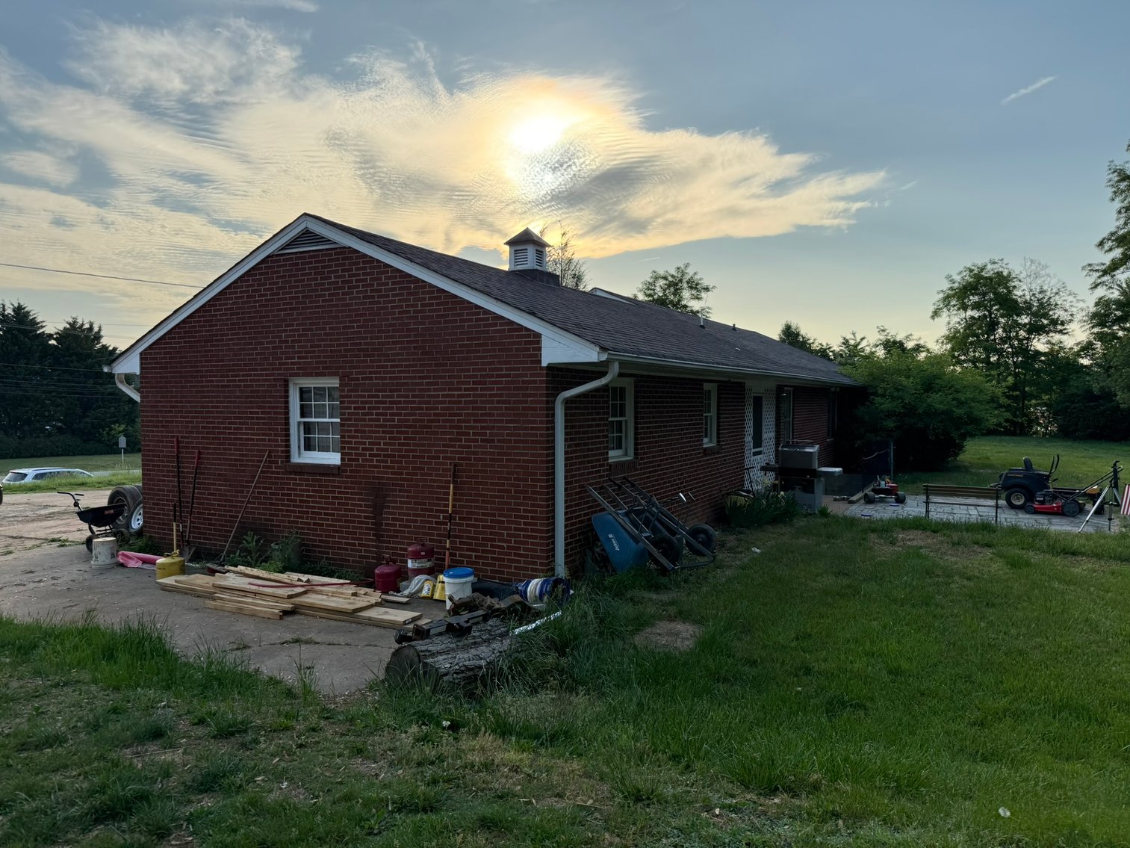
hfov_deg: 71.6
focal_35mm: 24
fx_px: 784
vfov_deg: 56.8
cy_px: 424
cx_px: 565
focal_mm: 6.76
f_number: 1.78
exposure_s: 1/3145
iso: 80
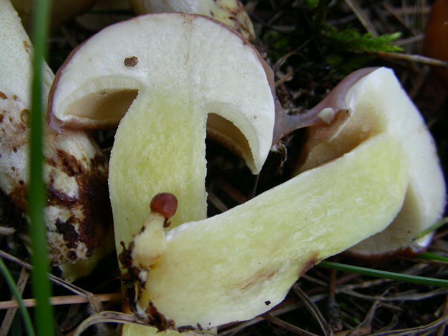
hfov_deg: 49.0
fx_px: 492
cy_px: 168
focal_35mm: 38
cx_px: 224
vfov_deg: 37.7
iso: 50
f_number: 3.5
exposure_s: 1/45
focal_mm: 6.3
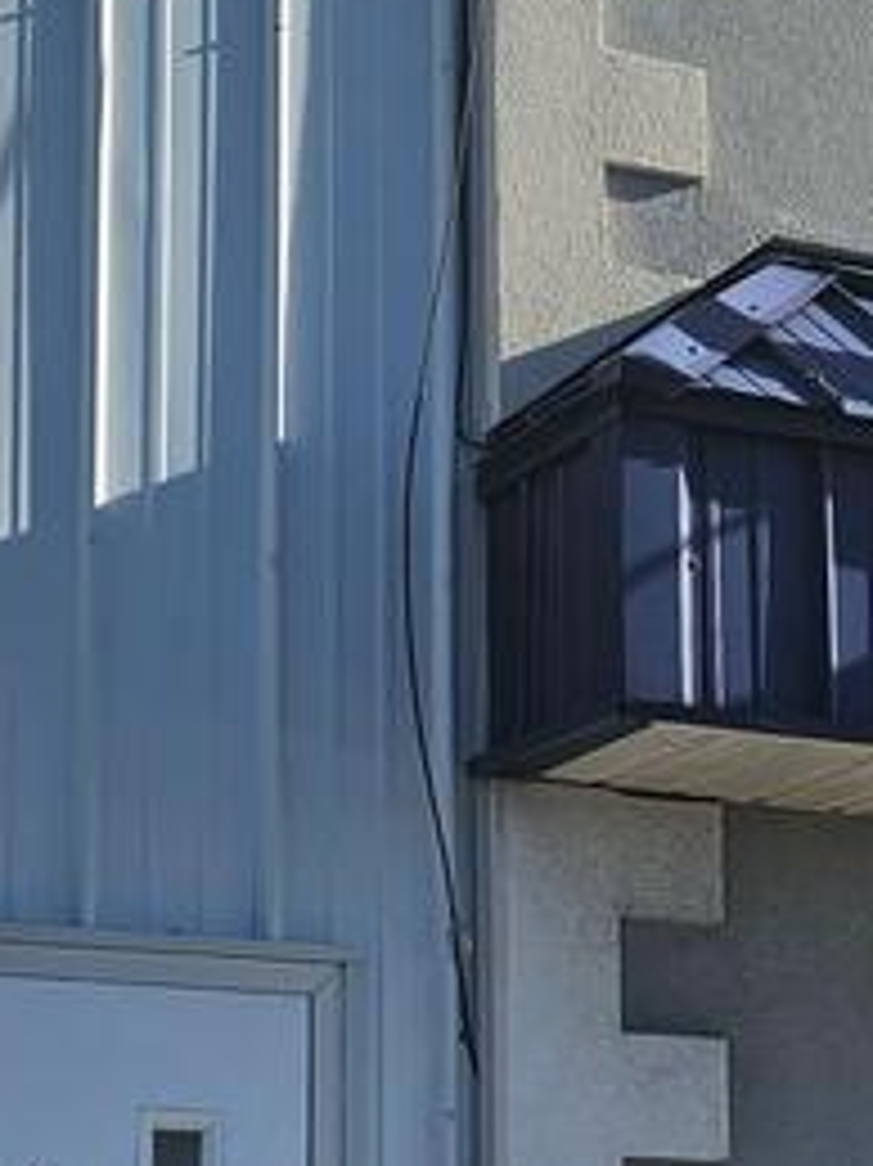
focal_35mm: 96
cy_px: 851
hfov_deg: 15.3
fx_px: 3231
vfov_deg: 20.3
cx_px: 621
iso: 25
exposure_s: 1/2010
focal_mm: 5.4
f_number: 1.8
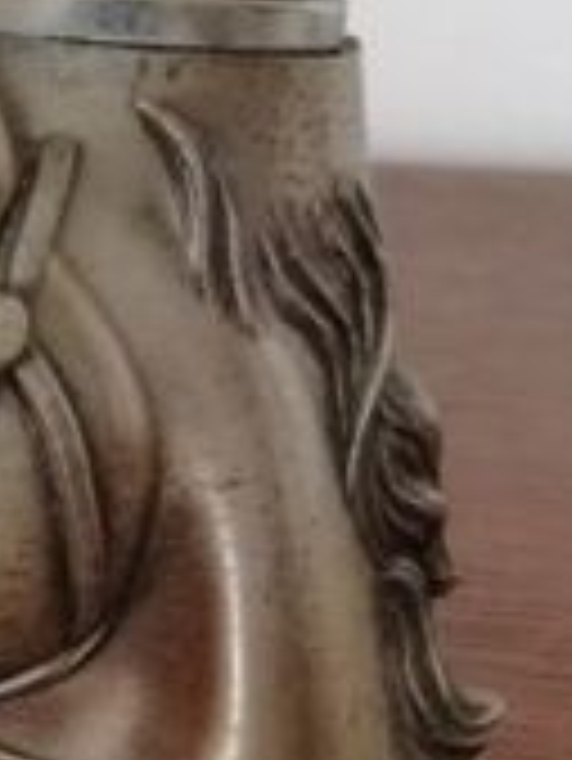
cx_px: -14
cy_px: 756
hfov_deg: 14.3
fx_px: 2244
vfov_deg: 18.7
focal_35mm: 102
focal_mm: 3.79
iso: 500
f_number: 2
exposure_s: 1/25
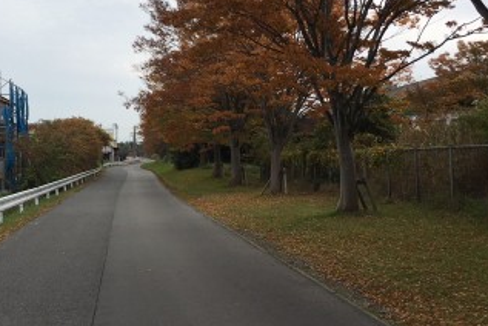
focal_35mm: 57
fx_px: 773
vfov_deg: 23.8
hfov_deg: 34.1
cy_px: 145
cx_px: 108
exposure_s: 1/1425
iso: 25
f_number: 2.2
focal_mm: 4.15
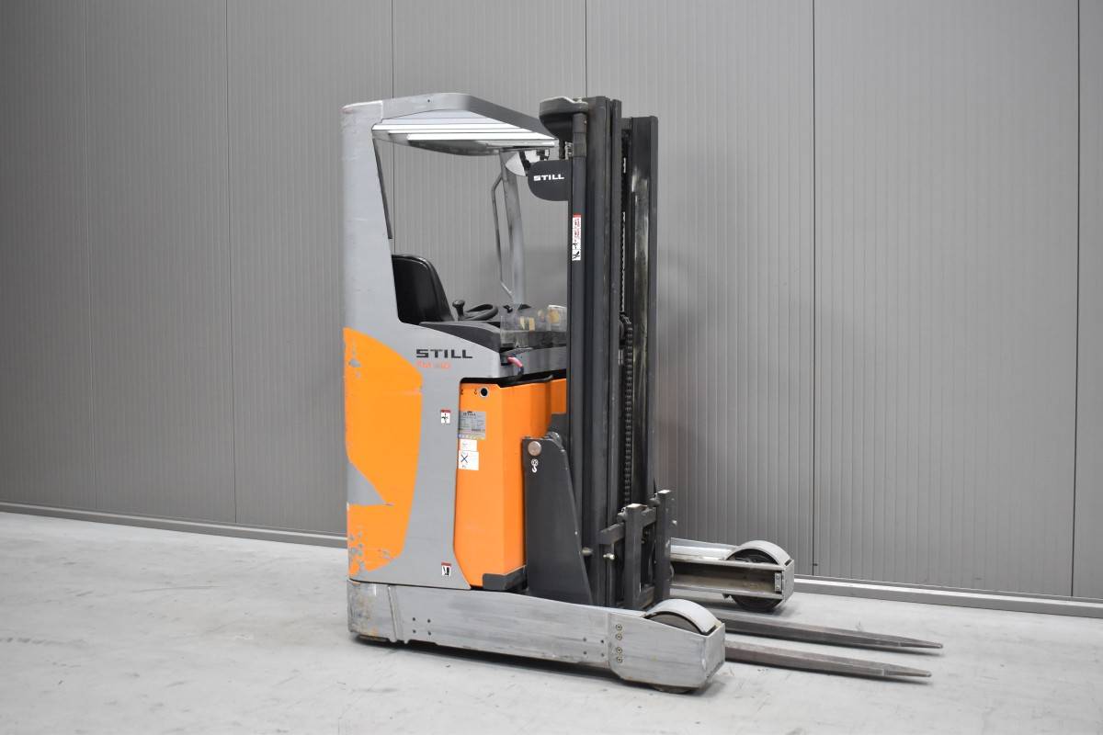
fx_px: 1103
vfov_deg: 36.9
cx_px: 552
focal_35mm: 36
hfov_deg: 53.1
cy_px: 368
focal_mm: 24
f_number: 4
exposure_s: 1/60
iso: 1600
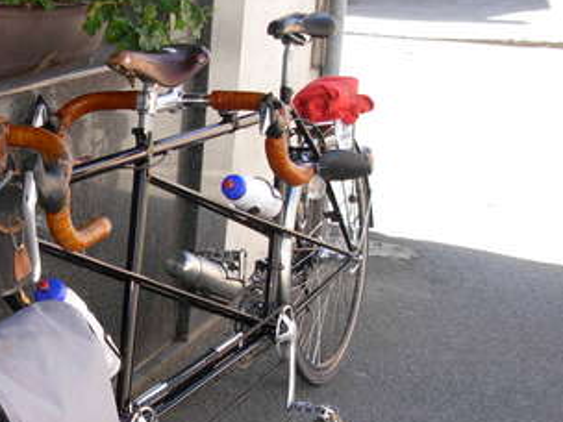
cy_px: 244
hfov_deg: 25.1
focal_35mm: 75
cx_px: 35
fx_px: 1220
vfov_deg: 19.6
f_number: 2.9
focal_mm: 6.3
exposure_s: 1/166
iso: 79
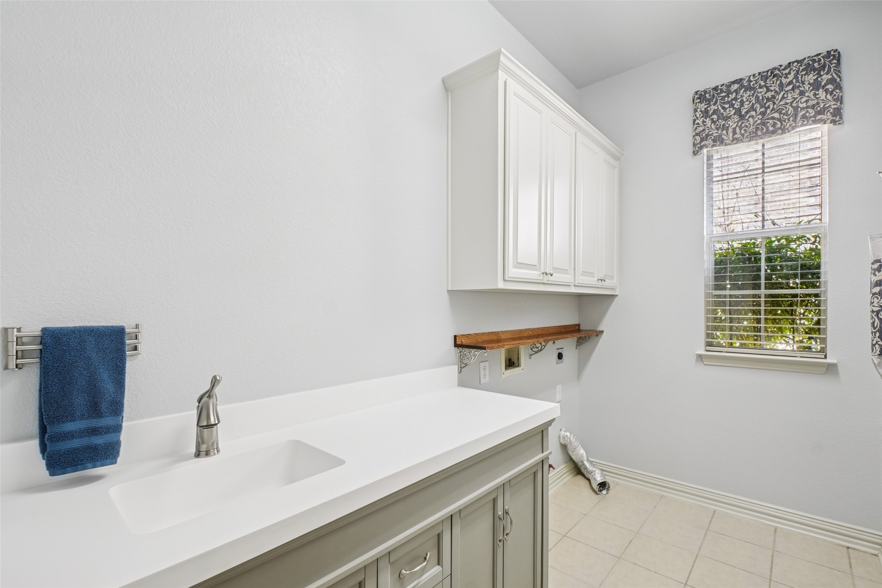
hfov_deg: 100.4
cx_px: 441
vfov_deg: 77.3
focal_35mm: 15
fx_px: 367
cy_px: 294
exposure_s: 1/25
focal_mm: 10
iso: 400
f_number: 8
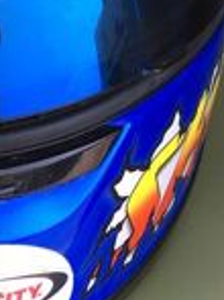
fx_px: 1089
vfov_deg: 14.2
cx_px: 98
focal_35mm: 126
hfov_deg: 11.7
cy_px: -210
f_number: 2.2
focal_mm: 4.15
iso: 25
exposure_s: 1/100
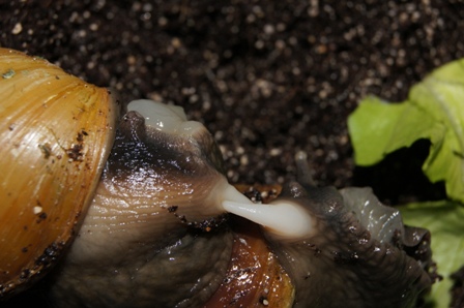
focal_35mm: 82
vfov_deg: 16.5
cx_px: 232
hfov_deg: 24.6
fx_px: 1063
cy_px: 154
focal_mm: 55
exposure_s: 1/100
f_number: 10
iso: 400
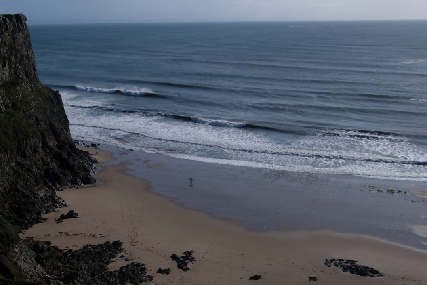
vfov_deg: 27.5
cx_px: 124
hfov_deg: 39.6
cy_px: 137
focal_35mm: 49
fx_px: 581
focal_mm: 22
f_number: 9
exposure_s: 1/1000
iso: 200
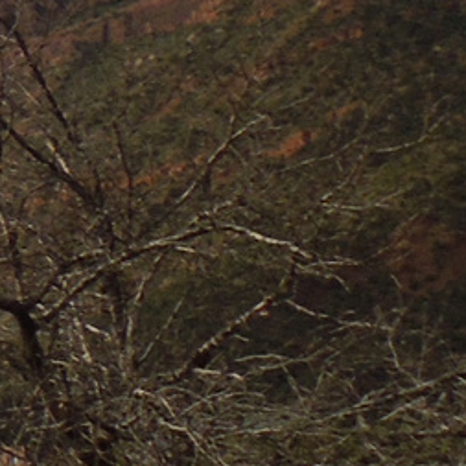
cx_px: -1173
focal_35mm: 179
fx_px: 2726
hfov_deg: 7.7
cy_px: 280
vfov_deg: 9.8
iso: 100
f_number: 6.6
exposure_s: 1/640
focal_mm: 4.5
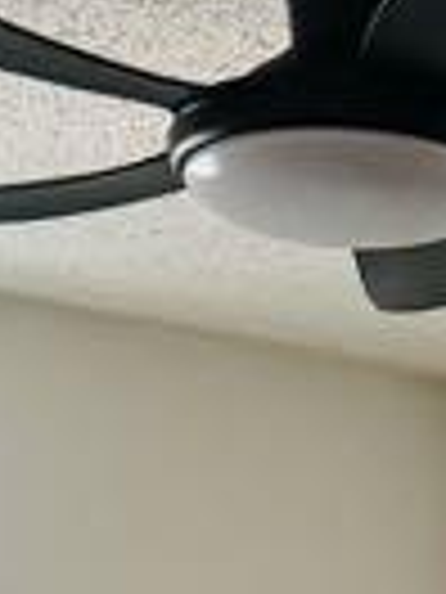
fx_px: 2611
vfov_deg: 10.4
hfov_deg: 9.6
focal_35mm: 152
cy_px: 1616
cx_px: 529
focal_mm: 6.76
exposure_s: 1/40
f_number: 1.78
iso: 800
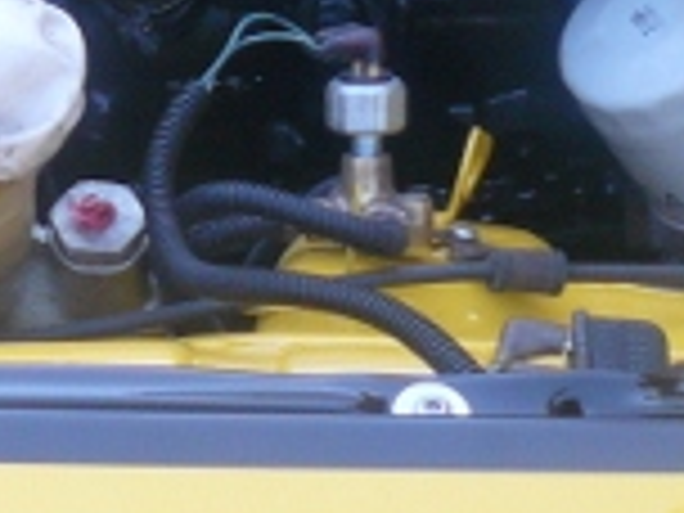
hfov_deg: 12.9
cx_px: 549
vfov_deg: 9.6
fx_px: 3003
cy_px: -194
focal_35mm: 152
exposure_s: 1/30
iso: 160
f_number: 2.8
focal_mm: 6
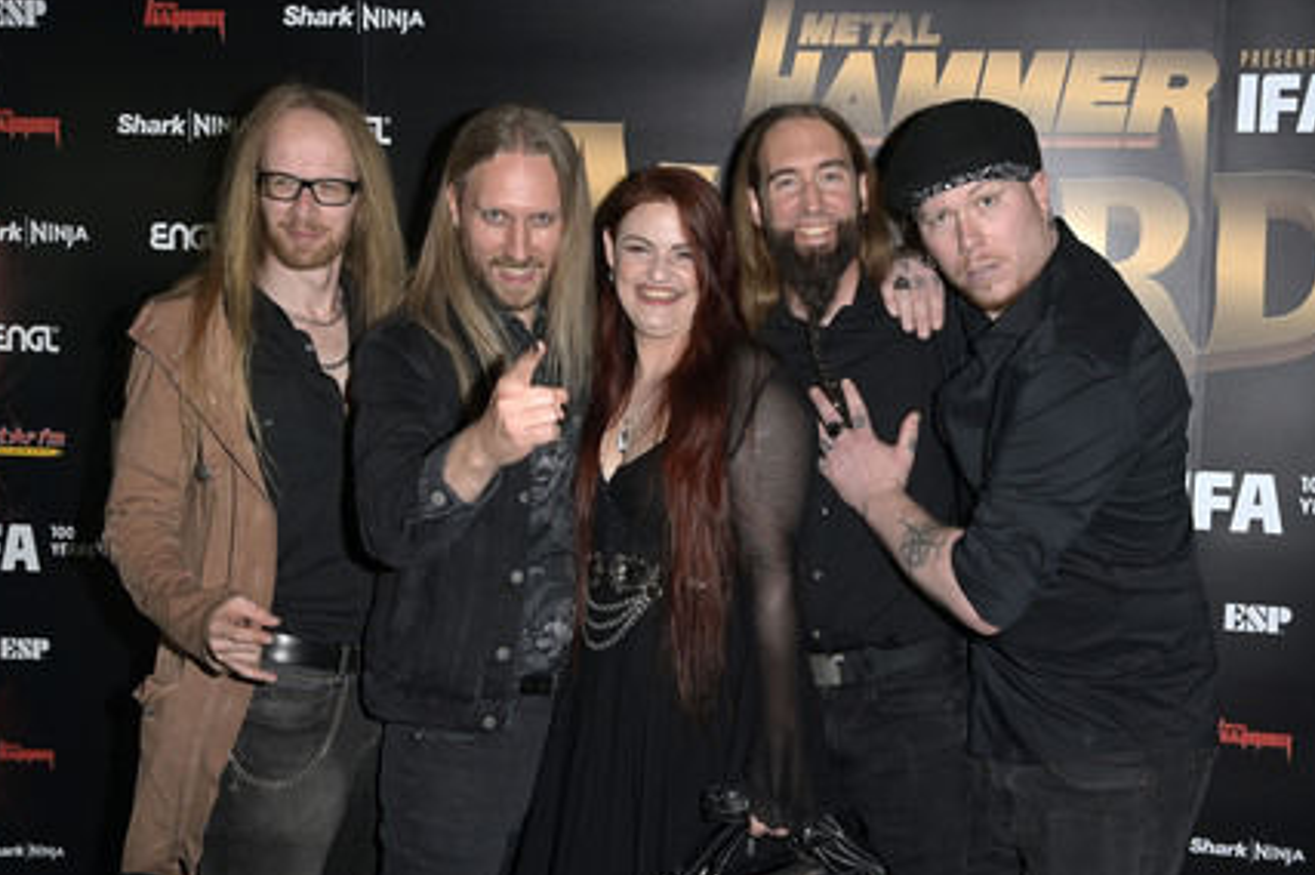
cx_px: 651
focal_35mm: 37
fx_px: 1350
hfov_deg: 51.9
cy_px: 447
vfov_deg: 35.9
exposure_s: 1/125
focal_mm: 35
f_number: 6.3
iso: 640
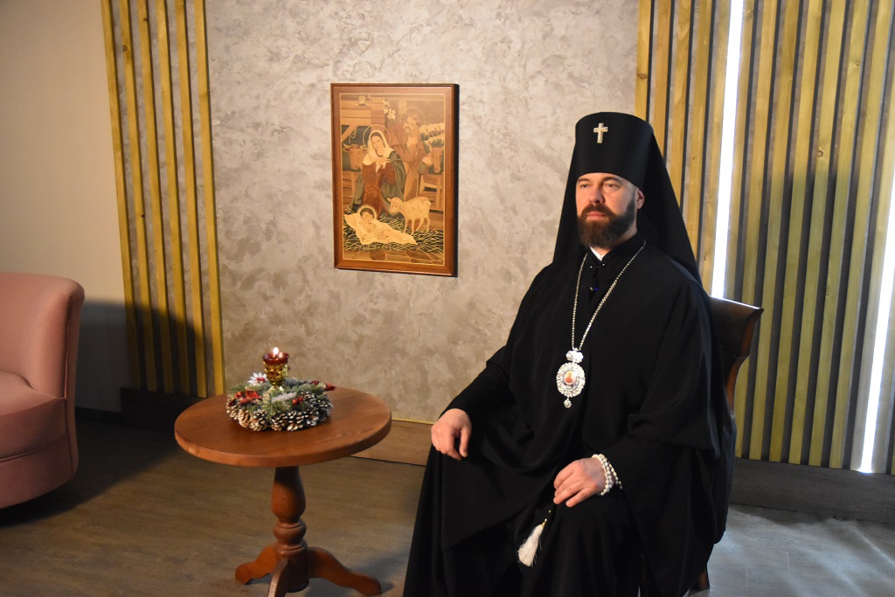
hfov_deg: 51.3
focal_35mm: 38
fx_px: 932
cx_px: 448
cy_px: 298
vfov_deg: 35.5
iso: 3200
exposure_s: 1/160
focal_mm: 25
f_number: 3.8
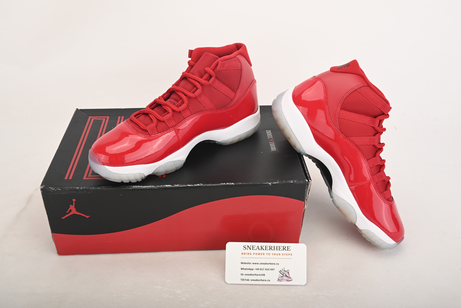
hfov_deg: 55.1
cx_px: 230
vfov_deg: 38.4
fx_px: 442
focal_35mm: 34
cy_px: 154
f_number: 11
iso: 100
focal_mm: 34.5
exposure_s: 1/200
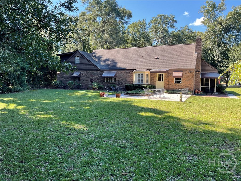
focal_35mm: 29
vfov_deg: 48.2
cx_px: 120
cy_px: 90
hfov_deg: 61.7
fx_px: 202
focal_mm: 3
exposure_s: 1/216
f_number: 1.8
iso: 16
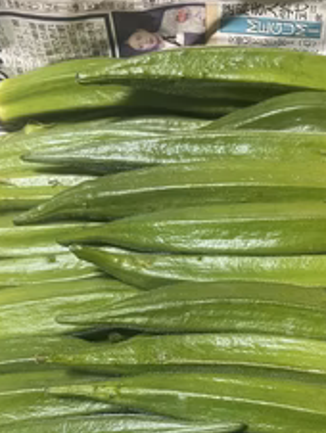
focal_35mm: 46
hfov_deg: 31.6
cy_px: 381
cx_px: 178
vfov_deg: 38.6
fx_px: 577
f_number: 1.6
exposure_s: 1/52
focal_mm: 4.2
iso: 250
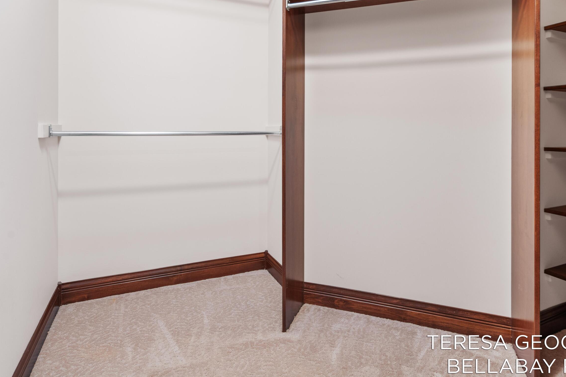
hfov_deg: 81.2
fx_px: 330
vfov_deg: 58.4
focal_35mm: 21
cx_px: 282
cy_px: 131
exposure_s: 5
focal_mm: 16
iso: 250
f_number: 8
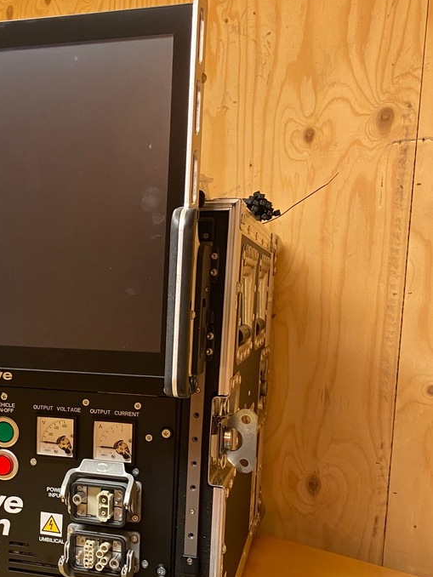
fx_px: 767
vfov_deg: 40.5
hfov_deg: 30.3
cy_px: 403
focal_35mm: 46
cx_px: 52
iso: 200
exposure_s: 1/50
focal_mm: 4.25
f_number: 1.8
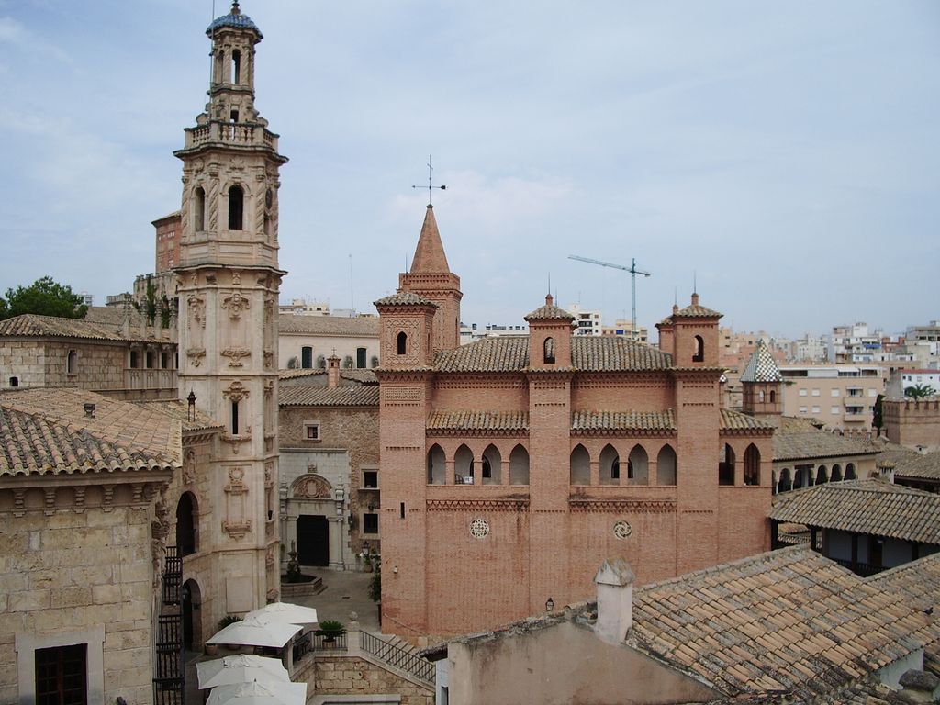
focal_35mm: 35
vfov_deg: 40.7
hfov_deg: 52.6
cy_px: 352
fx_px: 950
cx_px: 470
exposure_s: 1/500
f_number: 4.3
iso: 50
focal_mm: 5.8
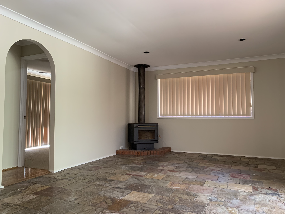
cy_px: 107
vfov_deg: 53.1
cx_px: 142
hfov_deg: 67.3
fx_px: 214
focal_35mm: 26
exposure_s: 1/50
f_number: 1.8
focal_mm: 4.25
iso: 200
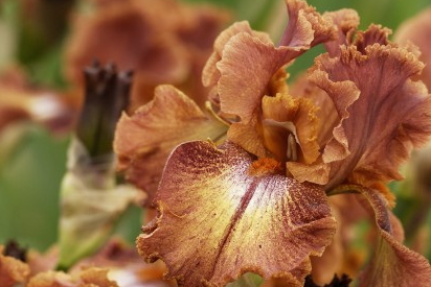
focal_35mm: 273
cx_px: 250
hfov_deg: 7.5
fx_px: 3269
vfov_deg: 5.0
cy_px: 161
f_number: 7.1
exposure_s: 1/200
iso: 200
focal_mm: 150
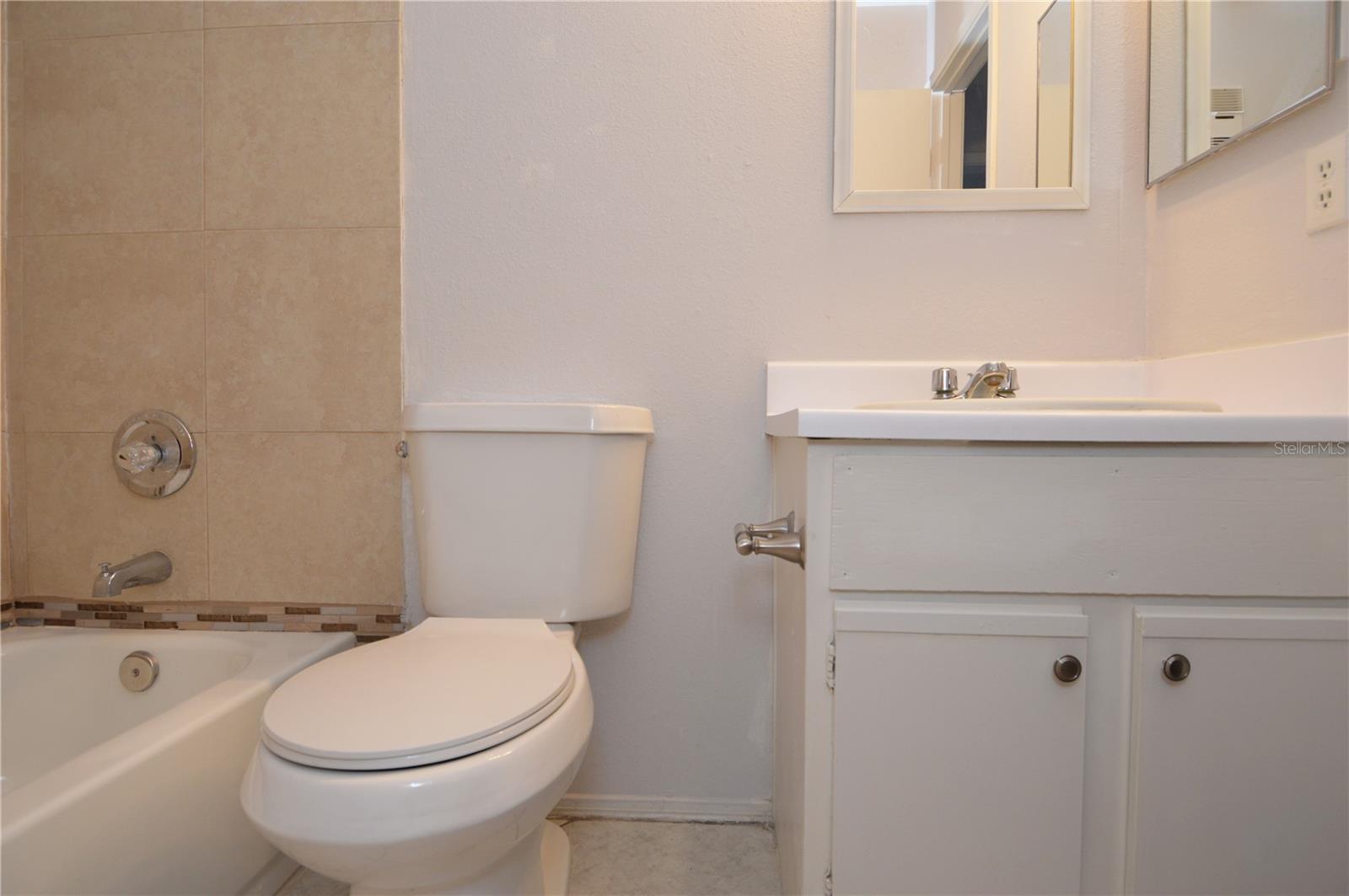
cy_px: 448
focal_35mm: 18
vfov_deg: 67.3
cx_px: 674
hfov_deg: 90.1
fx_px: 674
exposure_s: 1/60
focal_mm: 12
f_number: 4
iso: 400
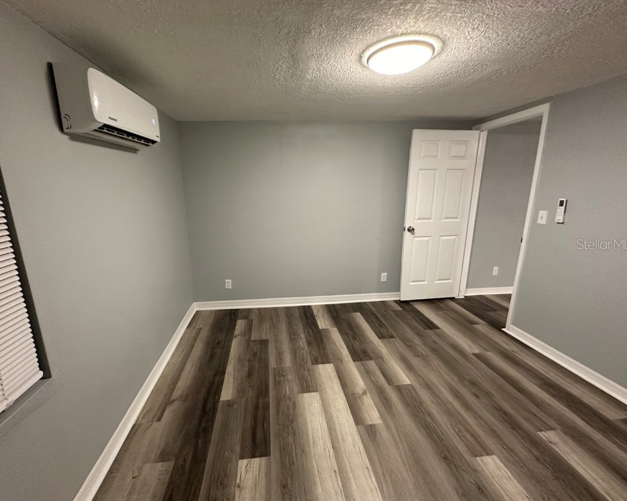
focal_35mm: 15
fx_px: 278
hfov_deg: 96.7
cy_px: 244
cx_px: 296
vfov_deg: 84.0
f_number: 2.2
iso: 320
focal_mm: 2.22
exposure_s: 1/60
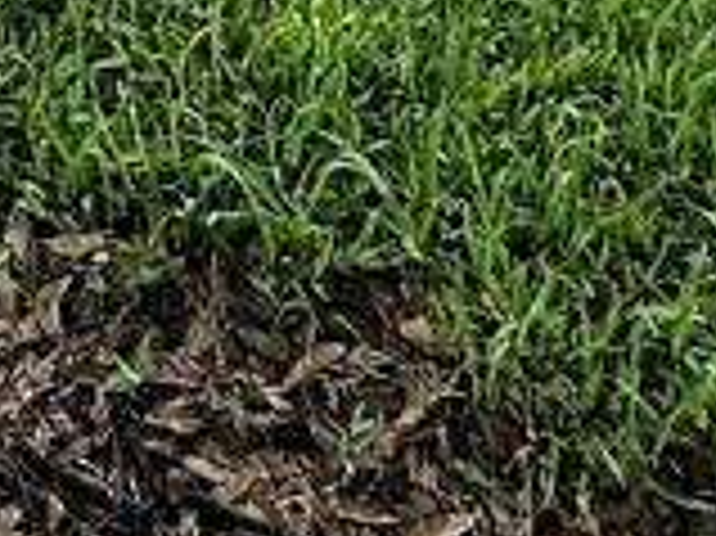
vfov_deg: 10.7
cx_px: -387
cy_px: -1108
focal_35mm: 90
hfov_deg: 18.9
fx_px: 1860
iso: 64
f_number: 2.2
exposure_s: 1/99
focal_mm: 2.22
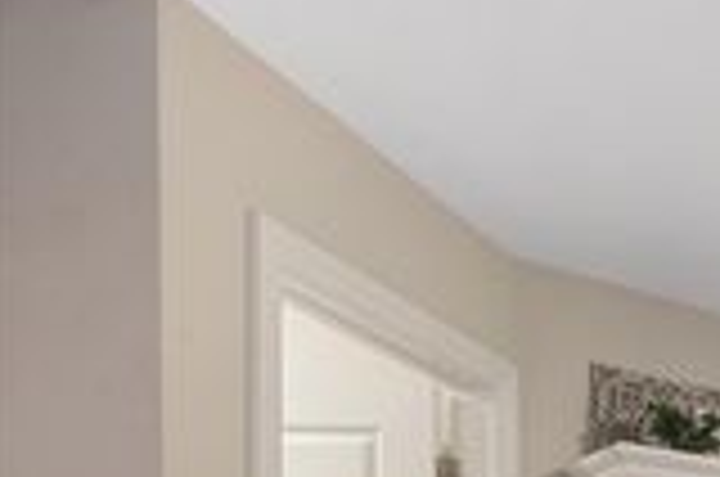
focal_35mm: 94
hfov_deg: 18.9
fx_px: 1876
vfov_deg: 13.6
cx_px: 1102
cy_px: 713
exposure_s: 1/6
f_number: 9
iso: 320
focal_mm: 30
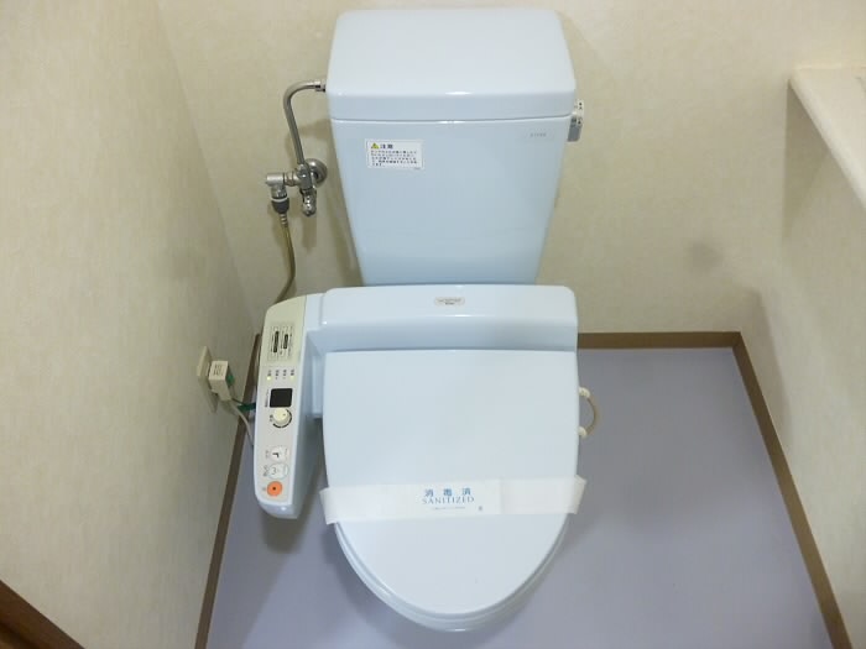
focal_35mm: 28
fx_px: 700
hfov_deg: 63.4
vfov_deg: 49.7
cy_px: 324
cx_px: 433
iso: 400
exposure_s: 1/5
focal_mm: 5
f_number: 3.1
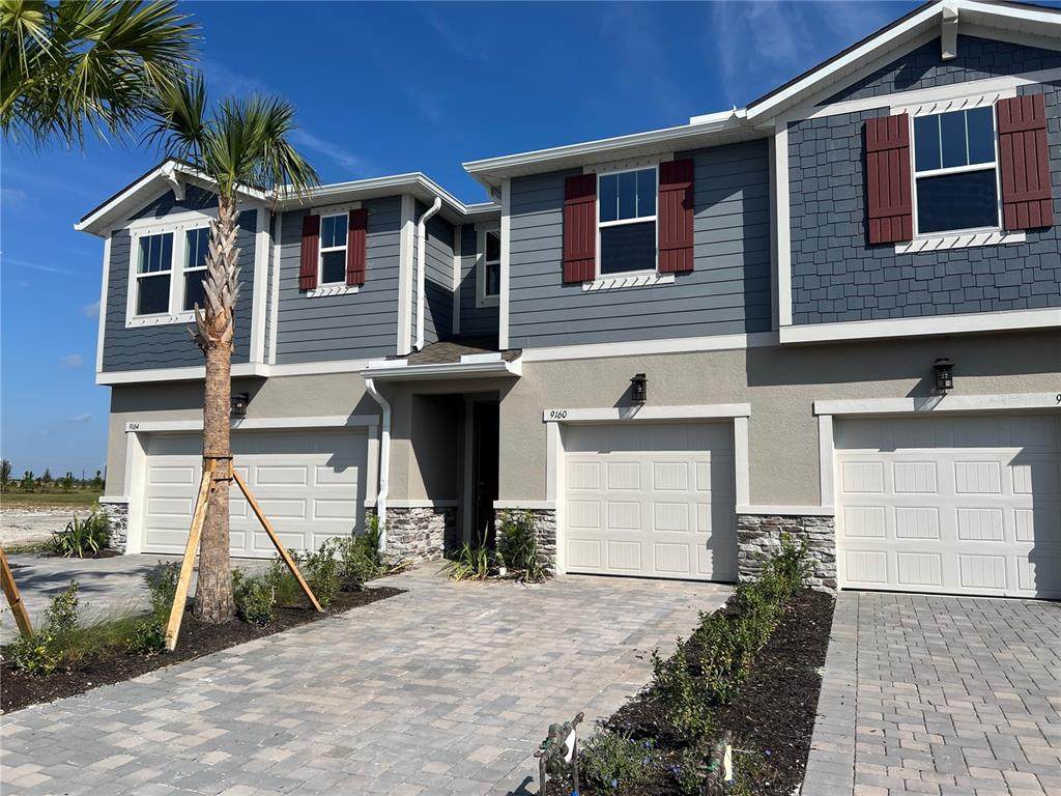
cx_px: 530
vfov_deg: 53.1
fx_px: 797
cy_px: 398
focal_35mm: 26
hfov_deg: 67.3
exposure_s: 1/8000
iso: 50
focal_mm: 5.7
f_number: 1.5
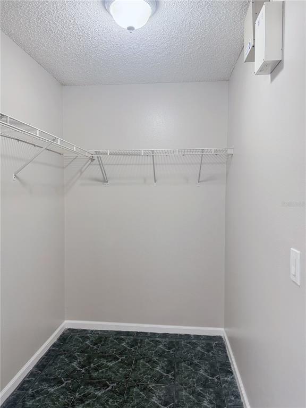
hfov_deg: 56.8
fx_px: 283
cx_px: 153
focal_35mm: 24
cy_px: 204
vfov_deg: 71.6
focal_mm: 6.76
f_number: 1.78
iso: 200
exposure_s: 1/120
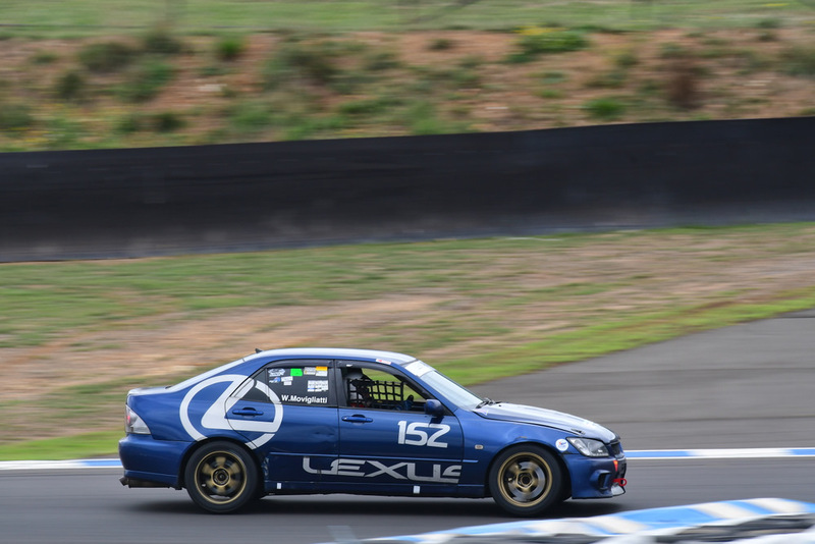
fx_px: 16984
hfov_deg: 2.7
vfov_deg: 1.8
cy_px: 272
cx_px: 408
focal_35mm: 750
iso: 320
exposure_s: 1/160
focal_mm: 500
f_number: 11
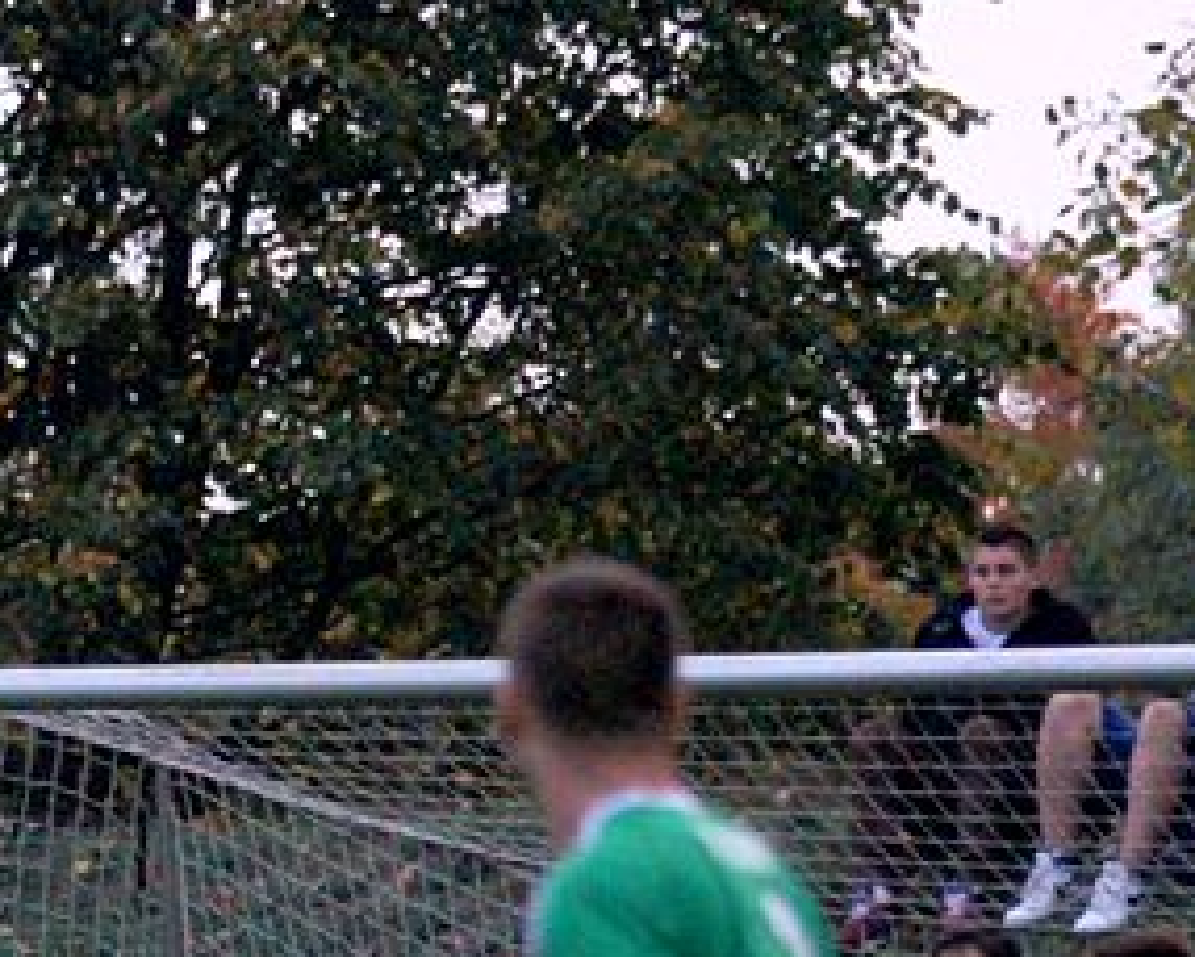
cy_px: 1080
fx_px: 26641
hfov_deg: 2.6
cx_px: -46
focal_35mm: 753
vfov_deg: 2.1
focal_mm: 180
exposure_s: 1/640
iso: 1600
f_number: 5
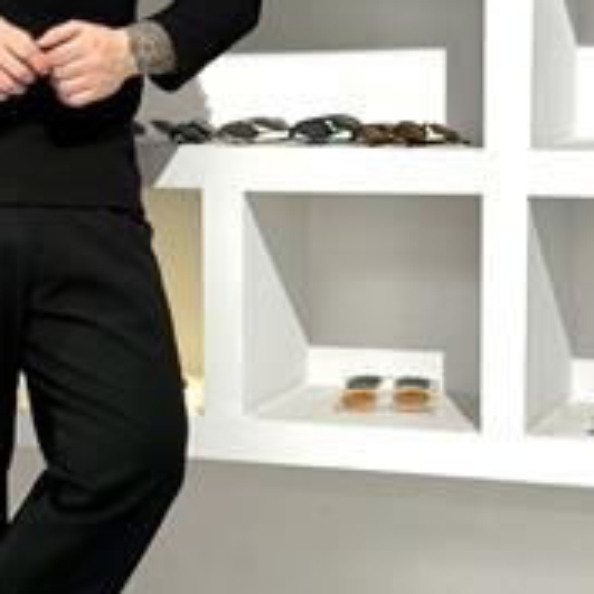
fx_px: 2174
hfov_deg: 15.3
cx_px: 40
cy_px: 258
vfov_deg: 15.6
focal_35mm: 112
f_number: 1.78
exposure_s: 1/100
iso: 100
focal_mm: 6.76
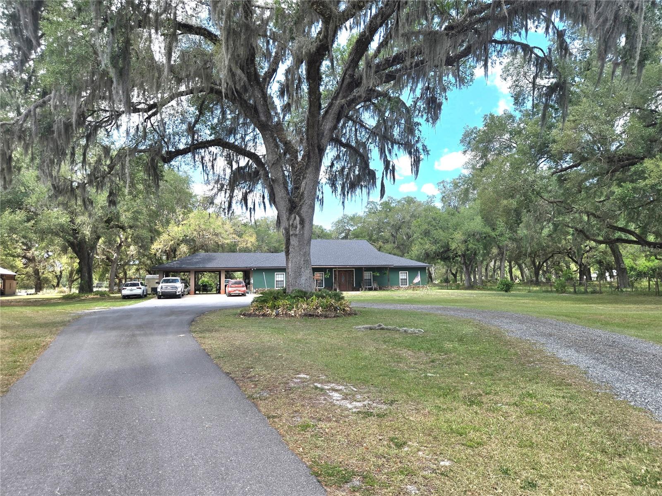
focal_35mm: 23
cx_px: 331
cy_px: 248
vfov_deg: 58.9
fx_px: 440
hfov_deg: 73.9
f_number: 1.8
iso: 80
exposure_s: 1/2000
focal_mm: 5.4
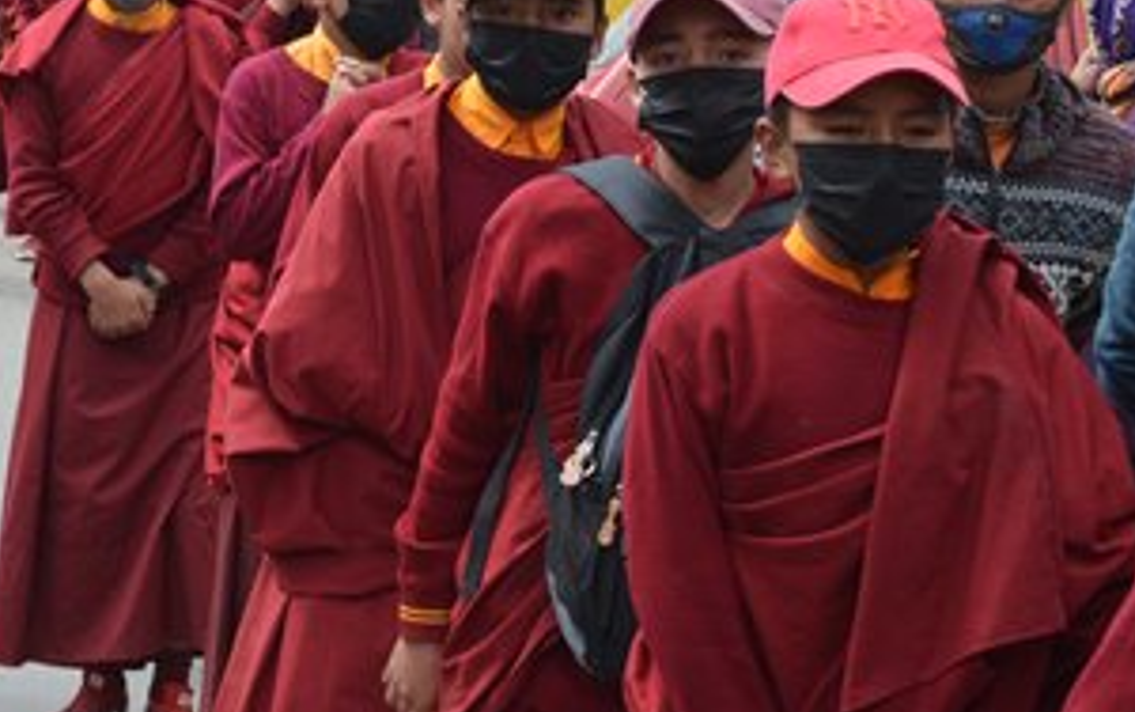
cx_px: -337
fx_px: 3529
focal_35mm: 114
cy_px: 146
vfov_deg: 11.5
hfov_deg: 17.2
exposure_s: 1/200
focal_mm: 28
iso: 200
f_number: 7.1
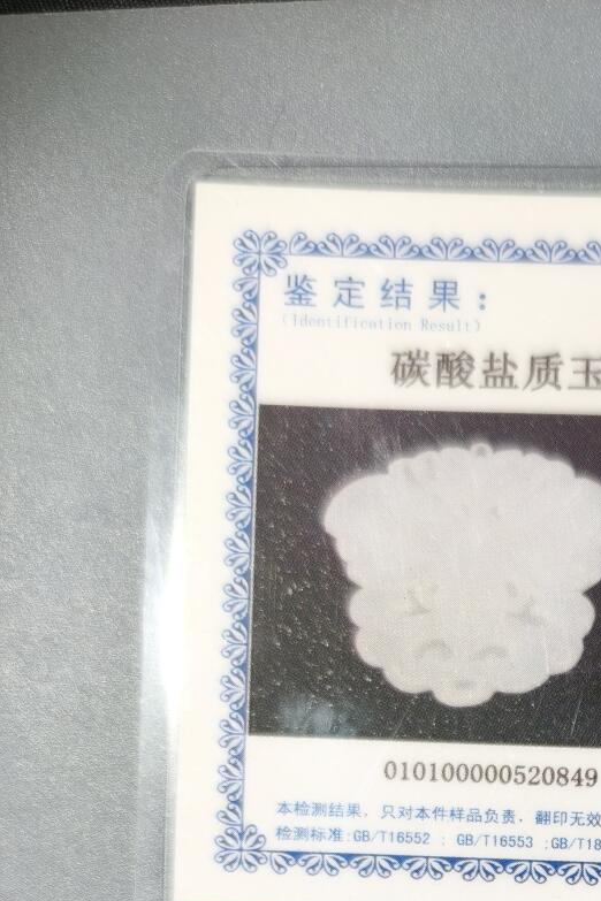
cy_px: 953
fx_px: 1377
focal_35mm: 55
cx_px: 702
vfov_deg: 32.5
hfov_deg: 22.8
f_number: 1.57
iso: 72
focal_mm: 5.6
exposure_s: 1/142
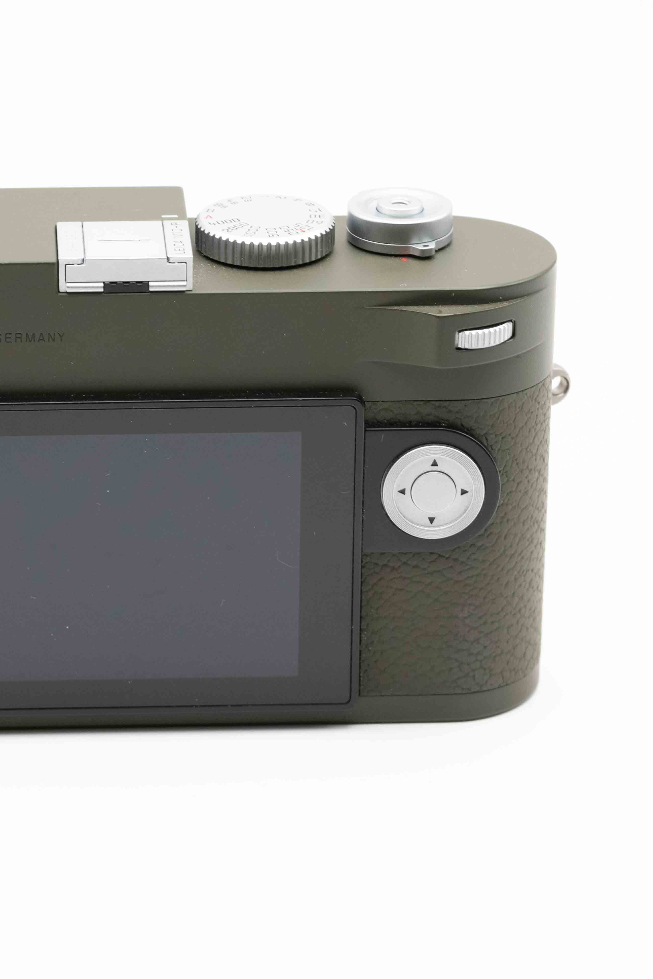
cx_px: 139
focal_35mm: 136
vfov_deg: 15.1
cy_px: 489
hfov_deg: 10.1
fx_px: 3700
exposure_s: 1/160
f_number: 11
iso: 3200
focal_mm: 90
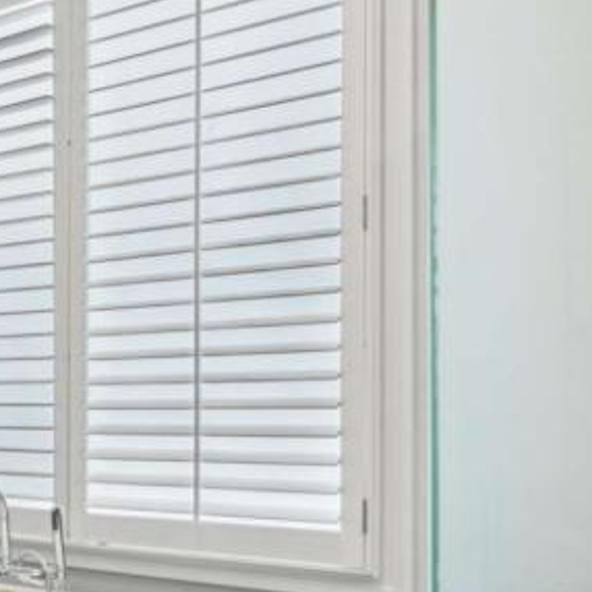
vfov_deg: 33.6
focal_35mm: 50
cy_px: 414
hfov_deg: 22.0
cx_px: -457
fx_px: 967
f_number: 8
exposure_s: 1/25
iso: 400
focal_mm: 14
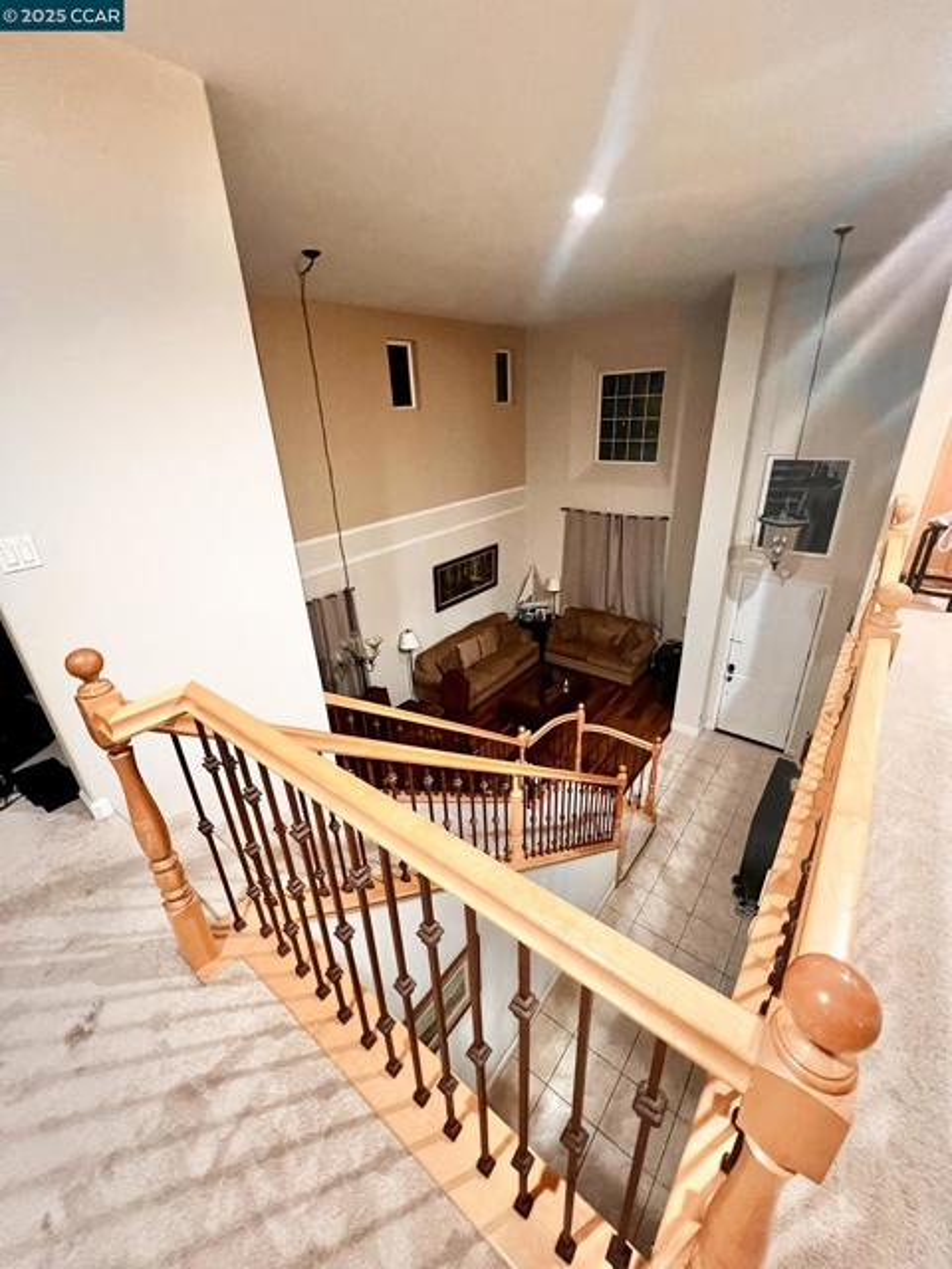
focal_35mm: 13
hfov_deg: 89.9
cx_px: 476
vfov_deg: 106.2
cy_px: 634
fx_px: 477
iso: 1250
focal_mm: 1.57
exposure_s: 1/40
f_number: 1.8
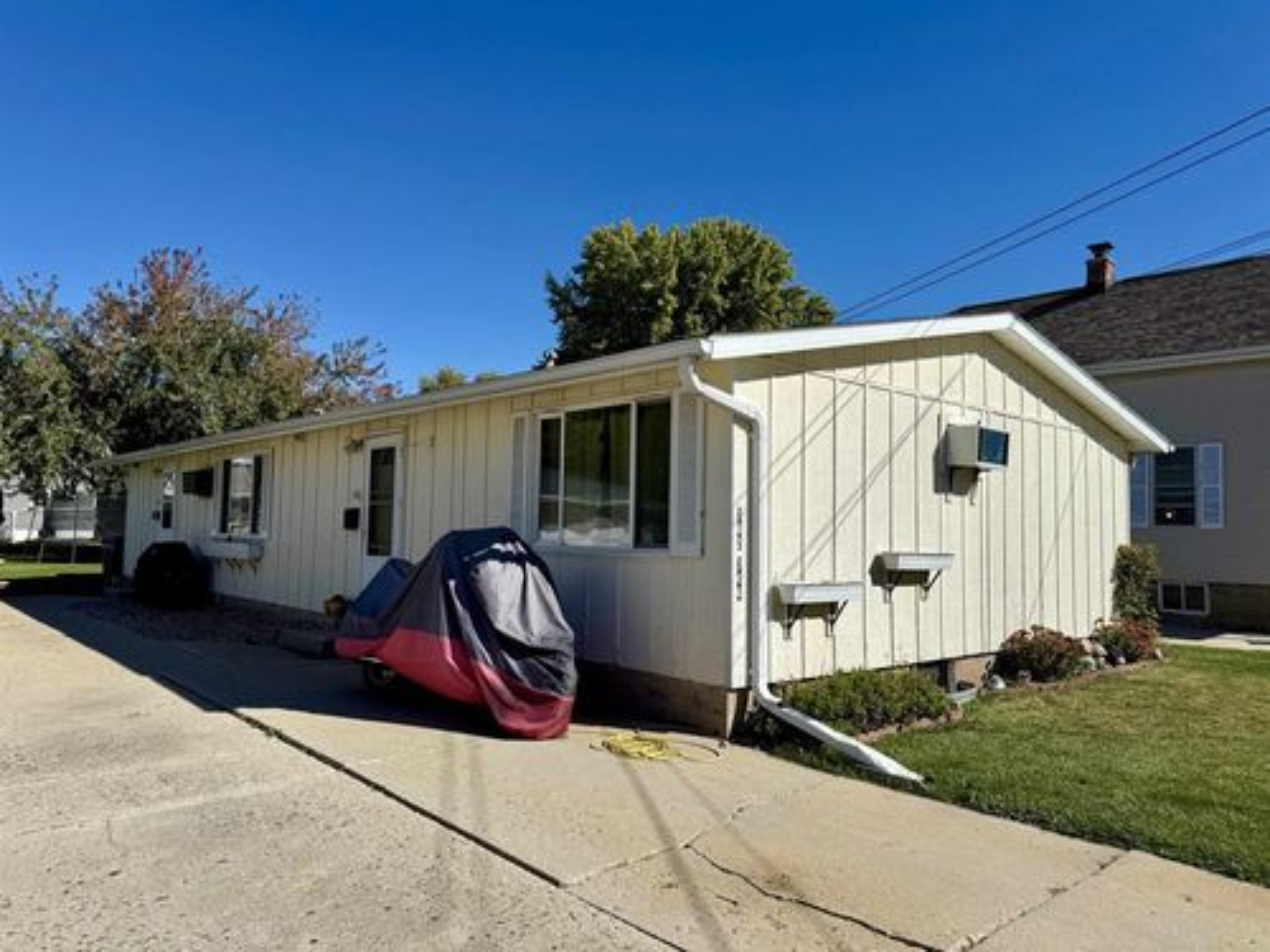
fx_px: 881
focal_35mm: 24
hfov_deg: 71.6
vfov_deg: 56.8
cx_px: 635
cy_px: 476
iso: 80
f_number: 1.78
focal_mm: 6.76
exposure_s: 1/9091
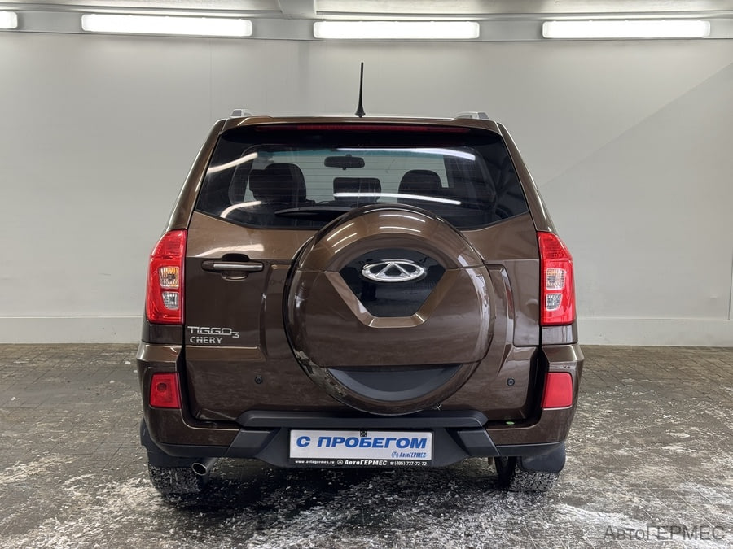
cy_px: 274
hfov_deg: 39.7
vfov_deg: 30.3
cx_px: 366
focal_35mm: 48
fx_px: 1016
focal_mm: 6.76
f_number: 1.78
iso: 64
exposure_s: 1/100
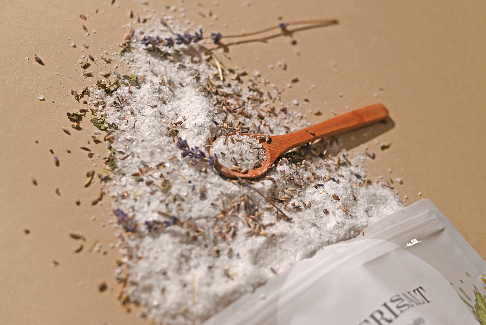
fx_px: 675
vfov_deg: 27.0
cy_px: 162
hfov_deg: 39.6
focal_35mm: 50
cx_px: 243
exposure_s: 1/100
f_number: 3.5
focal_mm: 50
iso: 100
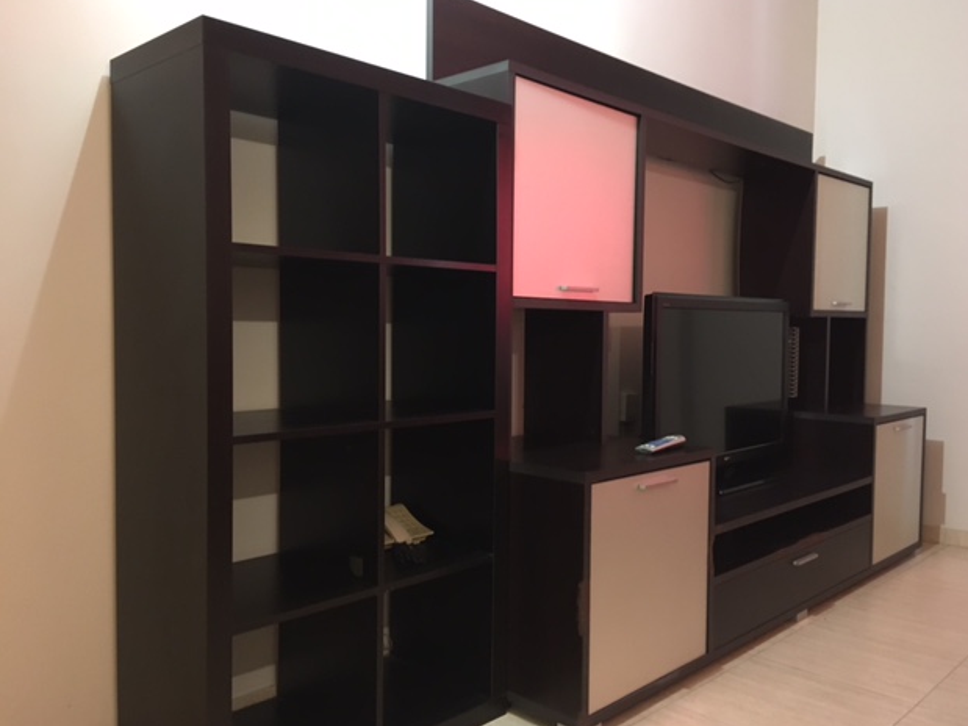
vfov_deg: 46.8
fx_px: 839
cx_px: 499
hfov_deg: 60.0
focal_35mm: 30
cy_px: 358
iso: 400
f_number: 2.2
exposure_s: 1/17
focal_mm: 4.15
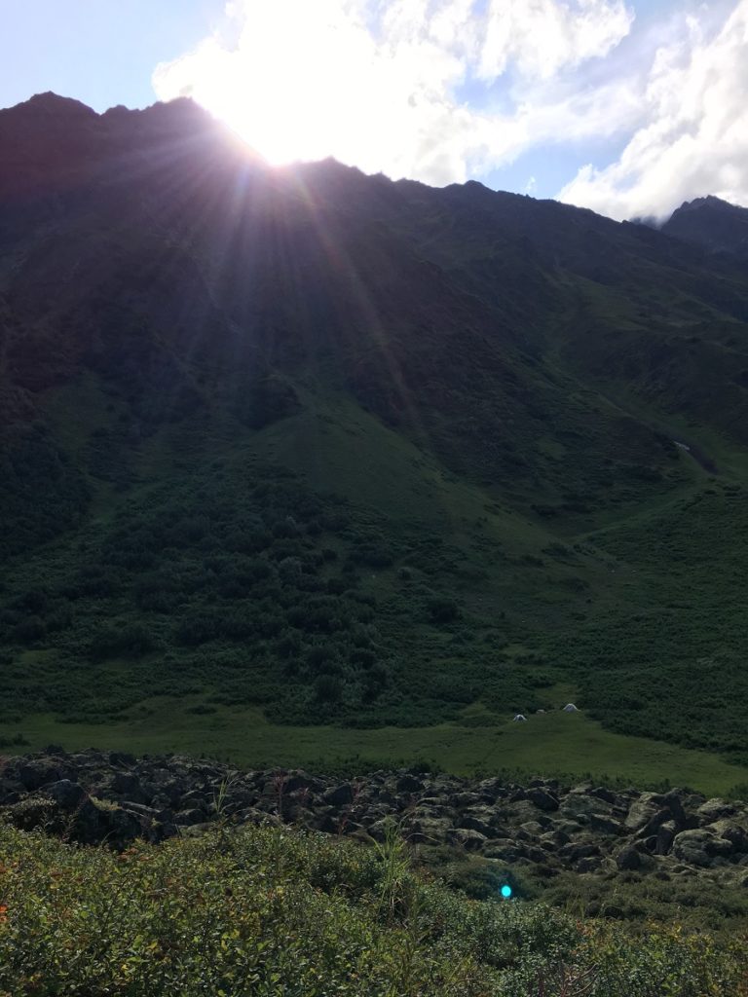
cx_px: 374
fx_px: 836
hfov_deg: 48.2
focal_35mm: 29
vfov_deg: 61.7
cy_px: 498
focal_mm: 4.15
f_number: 2.2
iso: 25
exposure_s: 1/1202
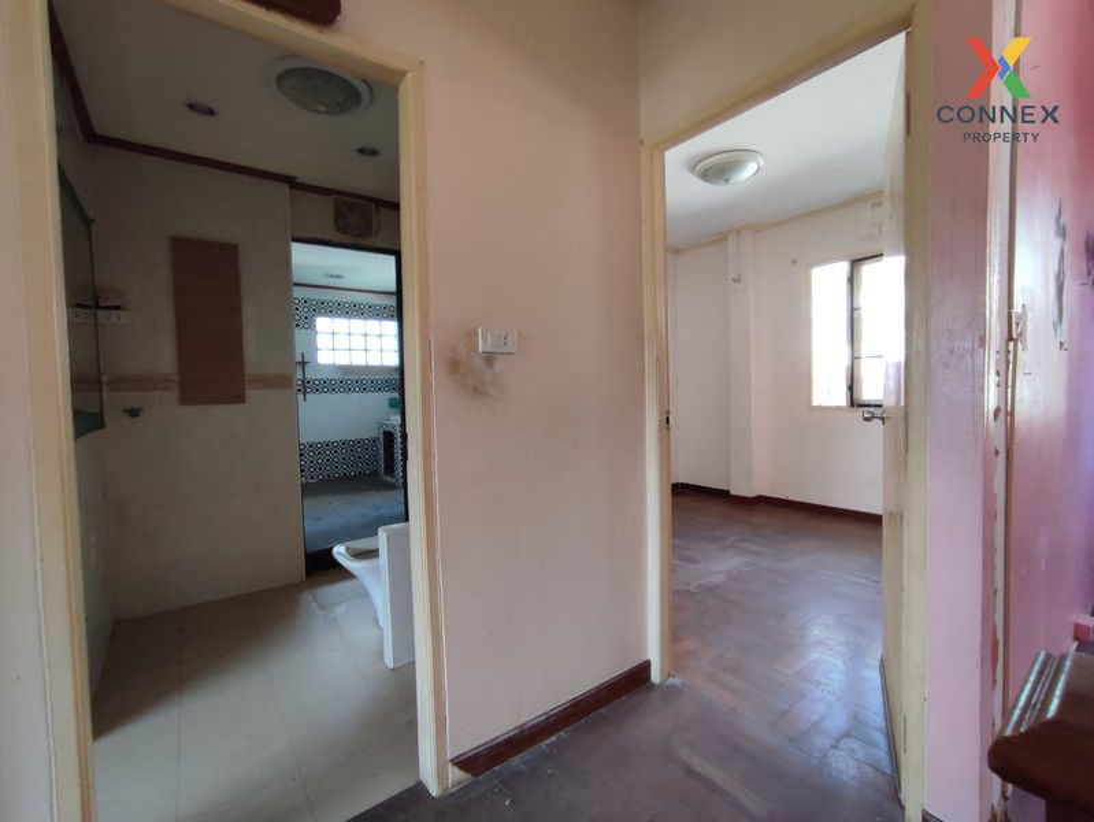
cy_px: 411
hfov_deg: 94.5
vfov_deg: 78.2
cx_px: 547
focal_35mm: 16
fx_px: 506
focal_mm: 1.65
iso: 119
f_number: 2.2
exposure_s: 1/50
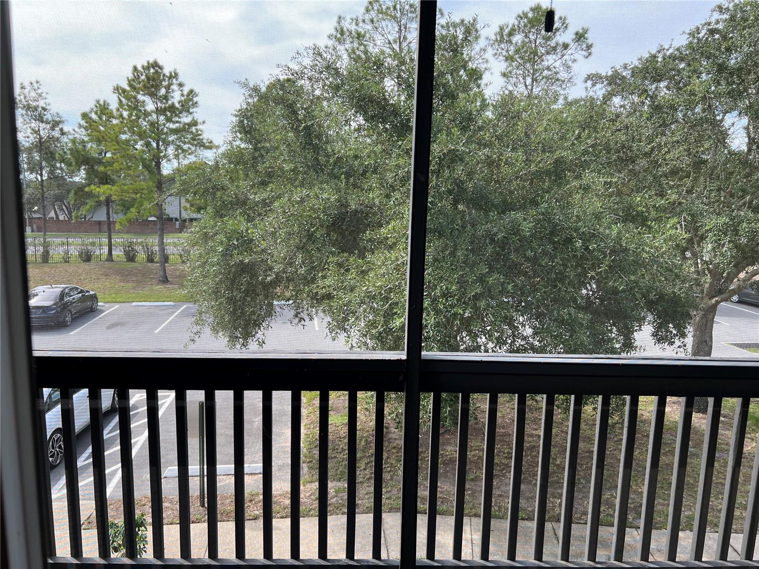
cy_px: 284
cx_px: 380
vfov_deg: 53.1
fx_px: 570
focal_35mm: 26
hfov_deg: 67.3
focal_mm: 5.7
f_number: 1.5
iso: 50
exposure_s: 1/555
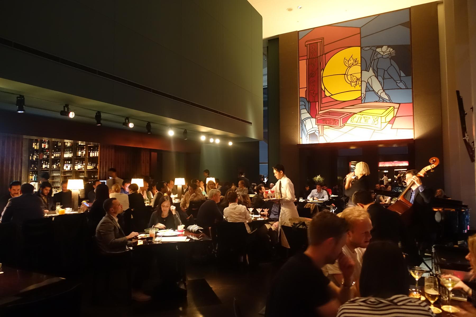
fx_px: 317
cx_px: 238
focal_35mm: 24
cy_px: 158
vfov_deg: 53.1
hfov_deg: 73.7
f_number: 1.8
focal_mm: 8.8
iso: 2000
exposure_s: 1/8
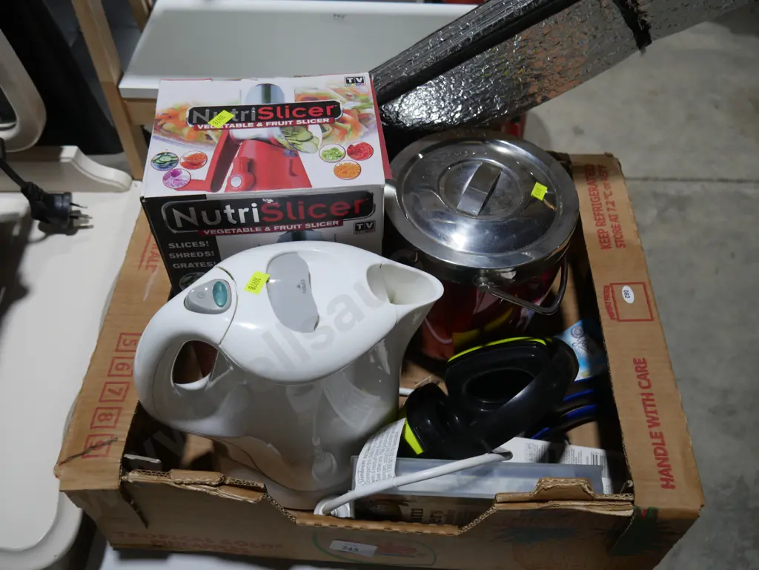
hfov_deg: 59.9
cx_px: 380
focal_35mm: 30
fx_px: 658
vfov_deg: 46.8
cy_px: 285
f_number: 4
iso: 200
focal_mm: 15
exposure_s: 1/125
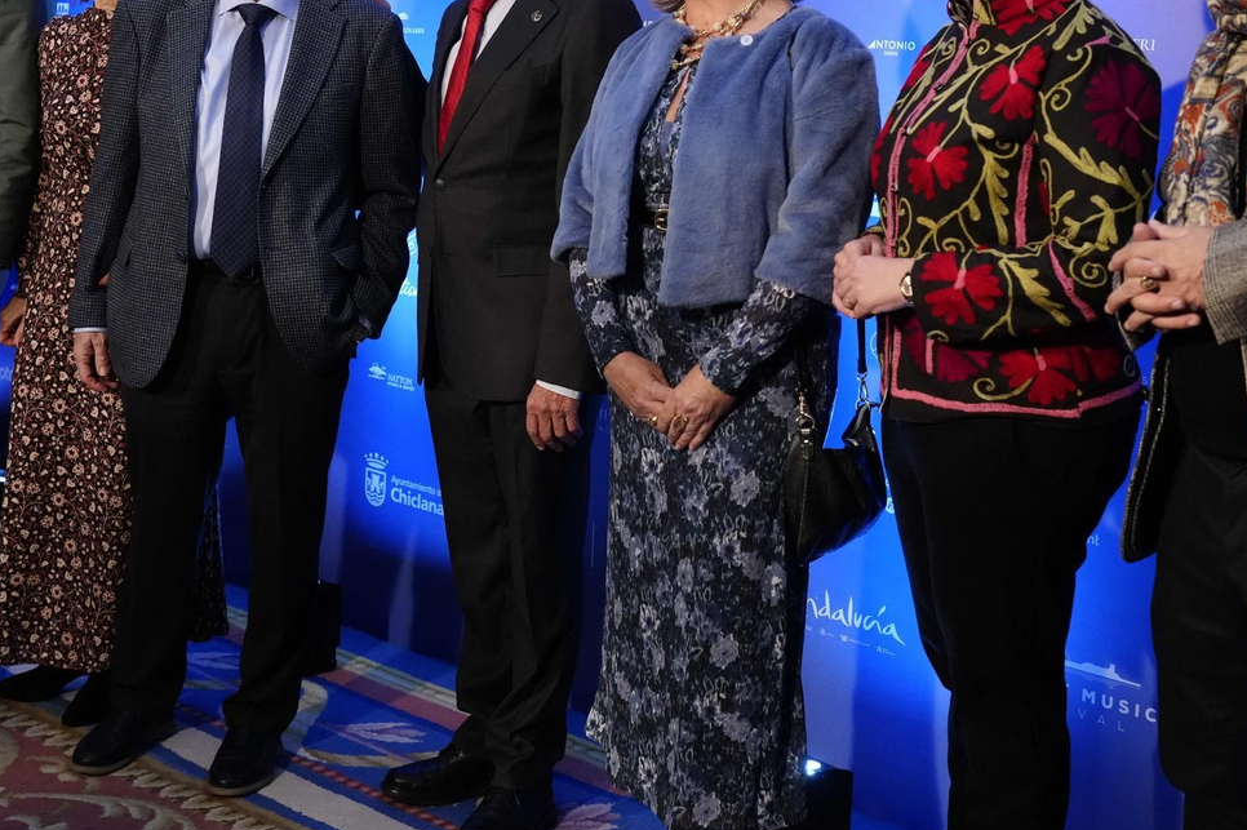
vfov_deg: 23.2
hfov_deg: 34.5
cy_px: 274
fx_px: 2008
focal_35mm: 58
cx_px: 555
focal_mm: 35
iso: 3200
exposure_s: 1/100
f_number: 3.5
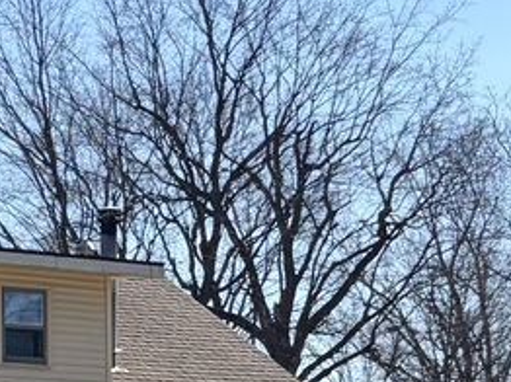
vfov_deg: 10.0
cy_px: 585
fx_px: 2109
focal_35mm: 143
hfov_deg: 12.8
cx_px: -355
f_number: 1.6
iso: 50
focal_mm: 5.96
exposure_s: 1/3125
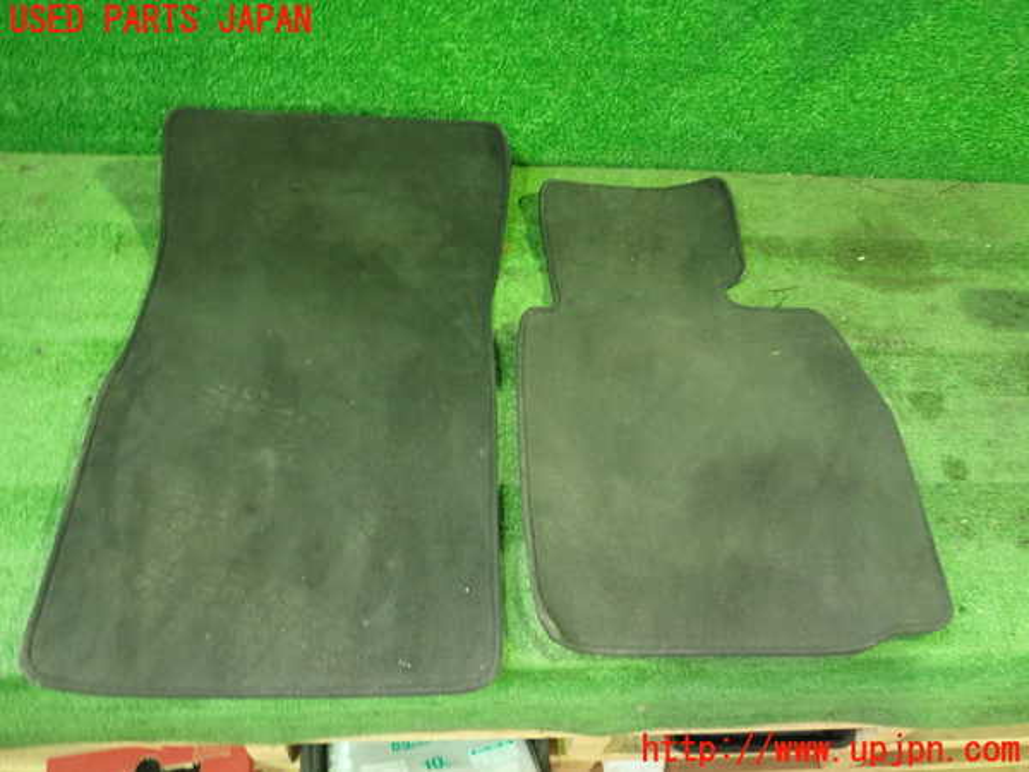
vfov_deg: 46.8
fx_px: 892
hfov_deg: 60.0
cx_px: 514
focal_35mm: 30
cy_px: 386
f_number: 2.3
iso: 1000
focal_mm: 5.5
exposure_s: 1/30
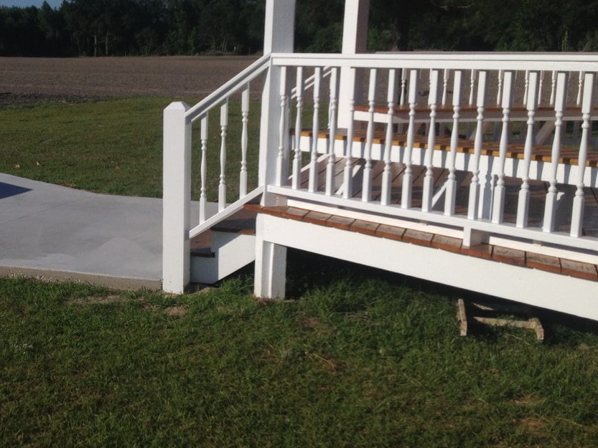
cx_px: 137
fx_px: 968
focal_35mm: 56
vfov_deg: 26.1
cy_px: 206
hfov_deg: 33.5
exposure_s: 1/3953
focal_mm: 4.28
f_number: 2.4
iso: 50
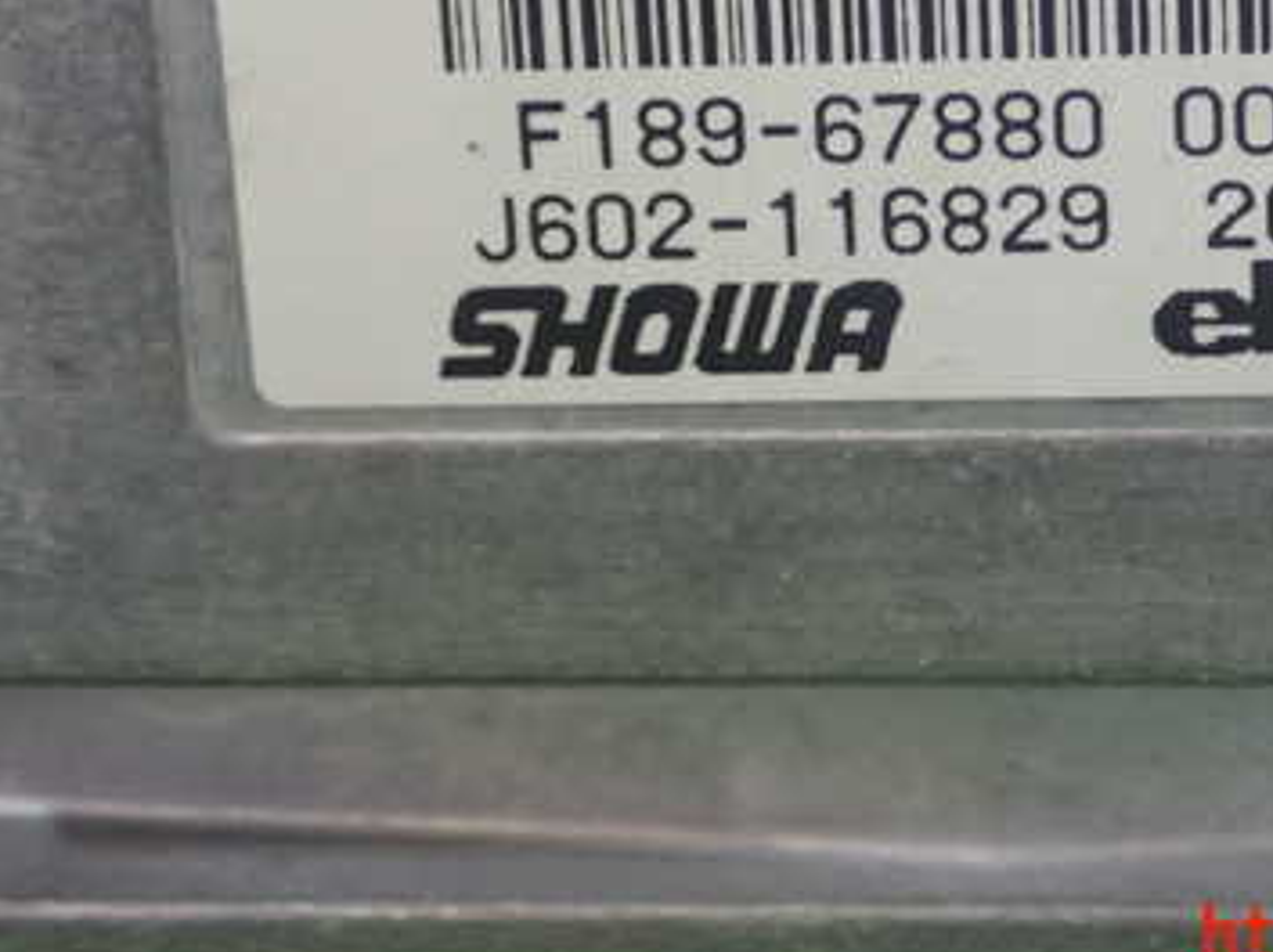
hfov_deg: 20.1
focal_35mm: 97
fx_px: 3564
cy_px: 173
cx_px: 934
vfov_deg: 15.1
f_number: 3.5
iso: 250
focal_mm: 10.29
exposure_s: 1/50
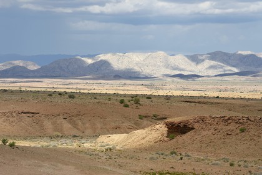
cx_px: 131
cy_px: 88
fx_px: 1455
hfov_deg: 10.3
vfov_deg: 6.9
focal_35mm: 200
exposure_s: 1/3200
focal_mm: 200
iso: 400
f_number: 6.3
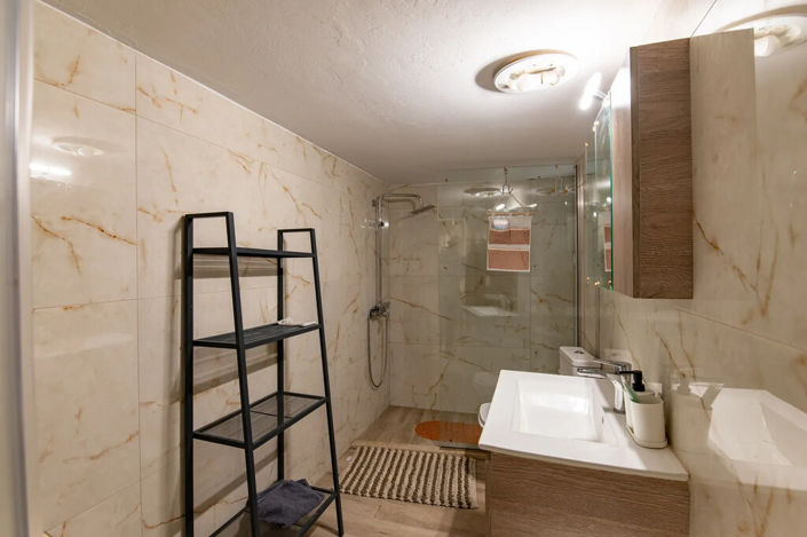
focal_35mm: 15
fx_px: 336
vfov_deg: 77.2
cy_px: 268
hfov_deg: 100.4
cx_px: 404
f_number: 5
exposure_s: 1/13
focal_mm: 15
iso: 200
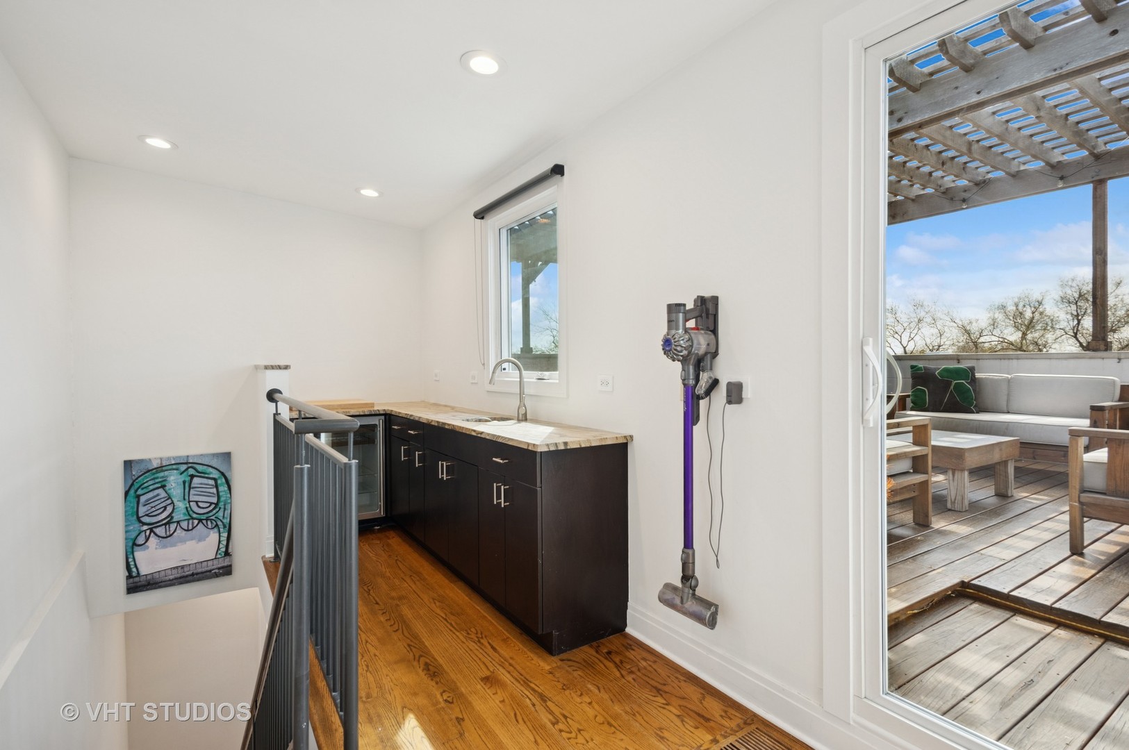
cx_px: 564
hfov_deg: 96.8
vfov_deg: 73.6
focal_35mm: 16
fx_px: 501
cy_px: 375
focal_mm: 10.63
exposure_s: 1/8
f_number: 11
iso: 200
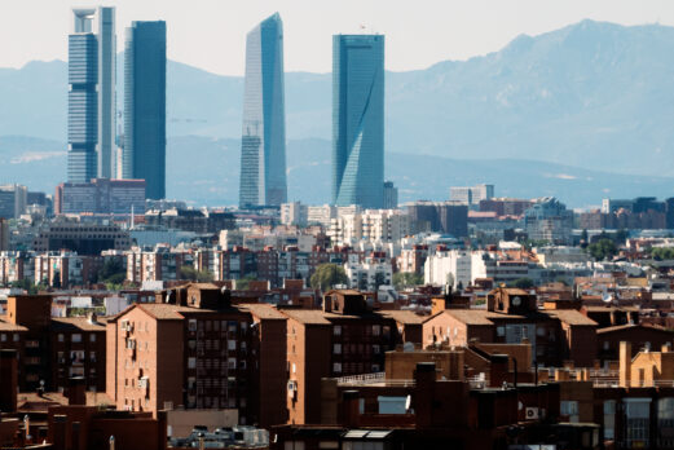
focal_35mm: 393
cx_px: 217
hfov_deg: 5.2
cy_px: 111
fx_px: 7362
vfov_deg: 3.5
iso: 125
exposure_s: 1/800
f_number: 4.5
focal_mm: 72
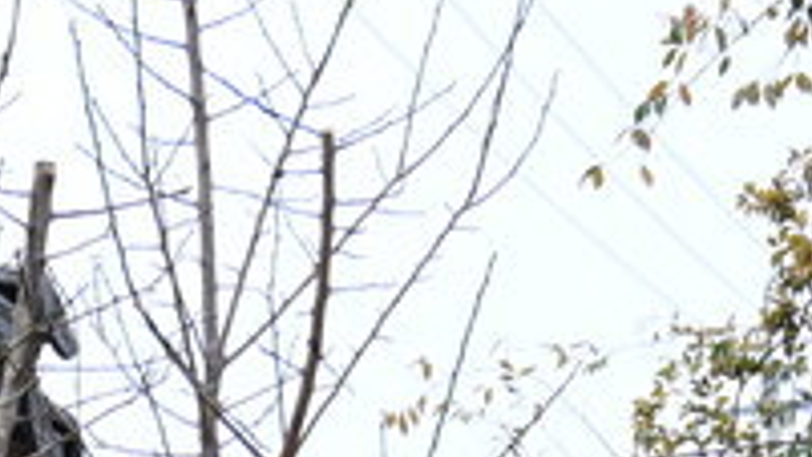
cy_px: 1506
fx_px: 8654
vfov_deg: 3.0
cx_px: -339
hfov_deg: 5.3
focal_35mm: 402
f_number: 7.1
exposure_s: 1/250
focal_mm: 55
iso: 800
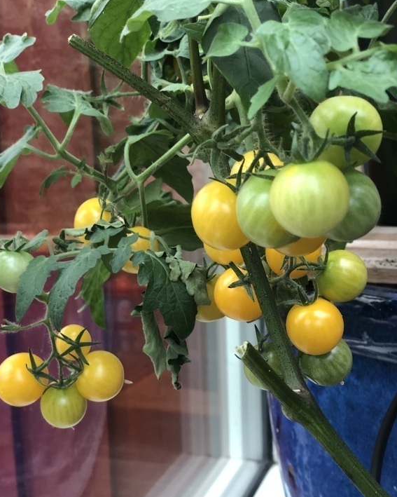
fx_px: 808
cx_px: 196
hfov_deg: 27.6
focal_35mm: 55
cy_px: 266
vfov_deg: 34.1
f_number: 2.4
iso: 100
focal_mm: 6
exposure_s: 1/33
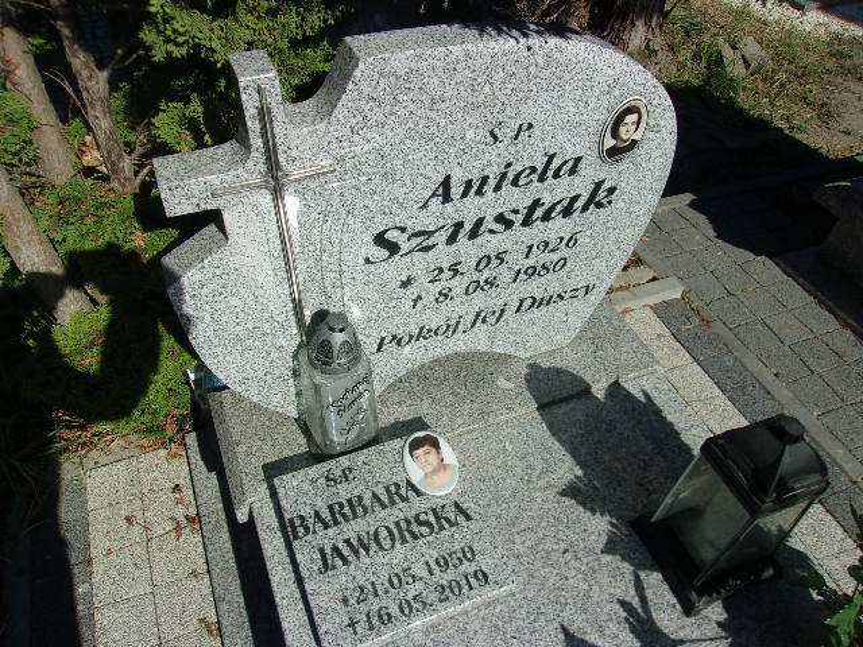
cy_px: 324
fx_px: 673
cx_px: 432
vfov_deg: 51.4
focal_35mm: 27
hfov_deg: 65.3
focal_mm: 4.9
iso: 80
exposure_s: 1/170
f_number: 10.4
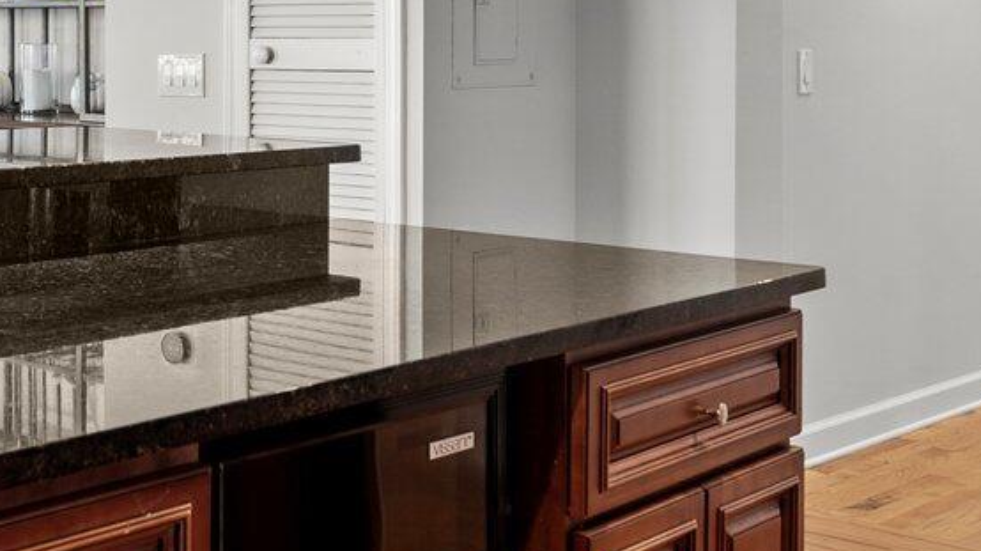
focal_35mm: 62
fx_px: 1612
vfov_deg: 19.0
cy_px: 56
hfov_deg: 30.9
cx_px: -41
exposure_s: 1/3
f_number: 4
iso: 250
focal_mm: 16
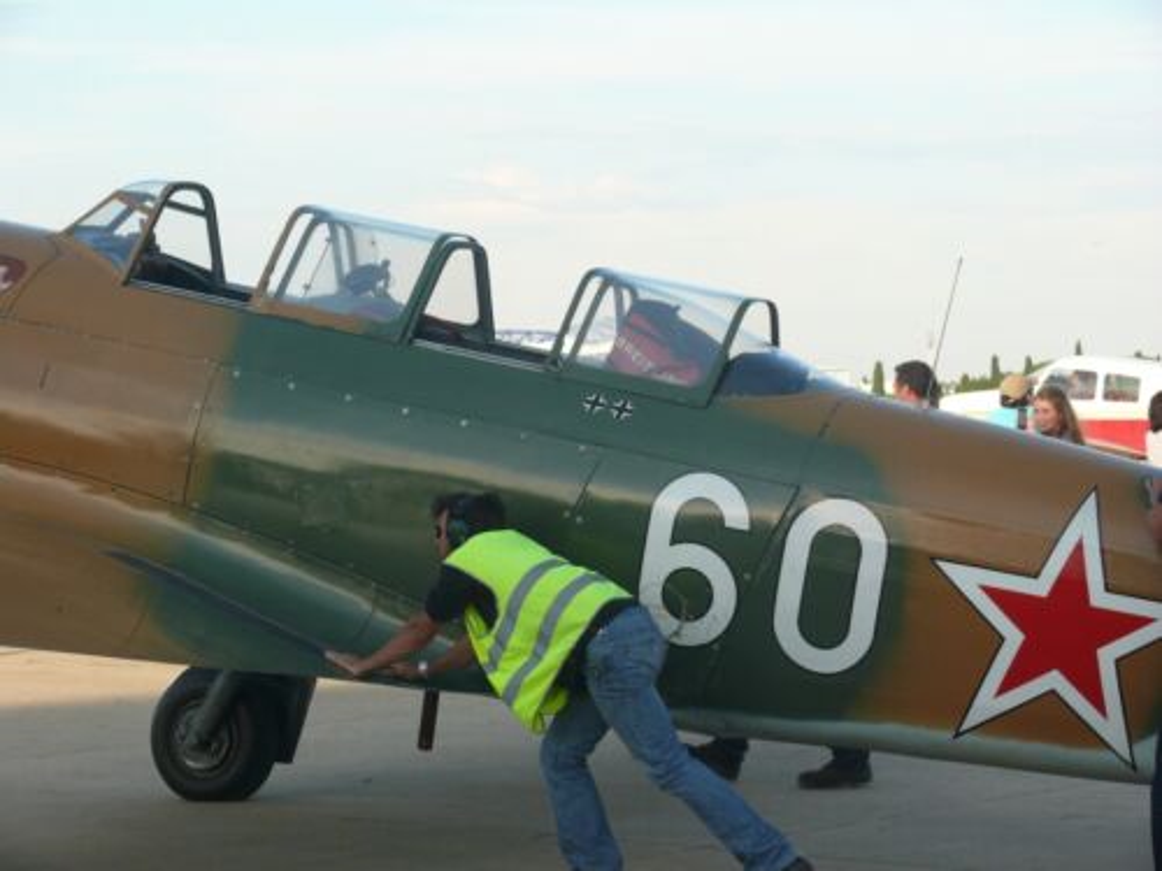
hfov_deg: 17.4
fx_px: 3793
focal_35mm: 113
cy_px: 436
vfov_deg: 13.1
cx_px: 581
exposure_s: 1/250
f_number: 5
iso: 100
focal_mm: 23.9
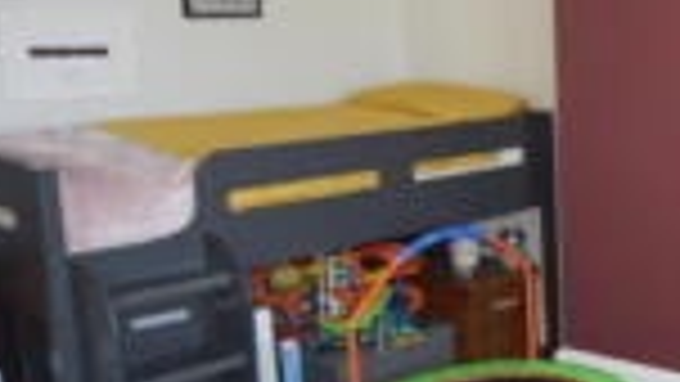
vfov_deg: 21.2
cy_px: 200
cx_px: 748
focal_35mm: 57
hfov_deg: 32.3
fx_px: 1025
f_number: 4.2
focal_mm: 11.5
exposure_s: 1/60
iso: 800
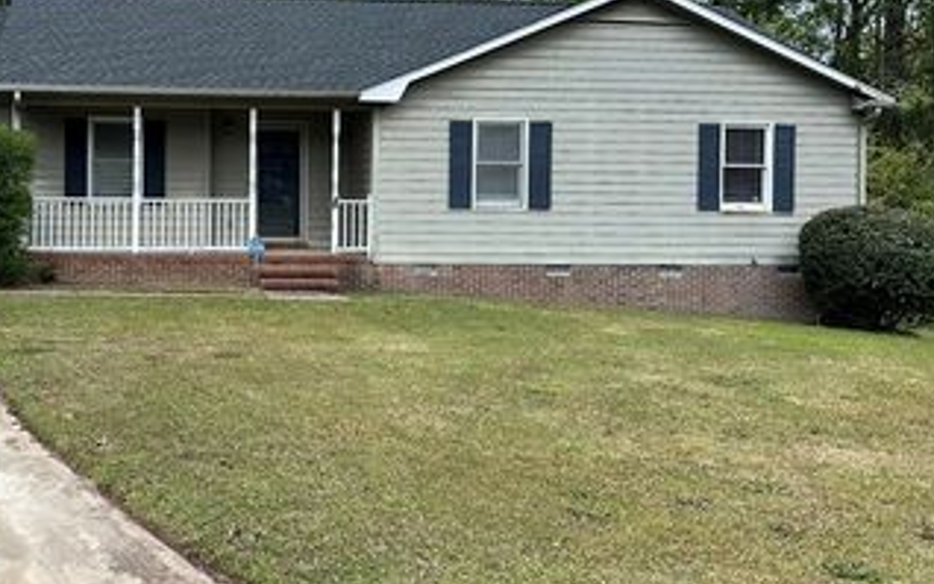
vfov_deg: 31.8
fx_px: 1019
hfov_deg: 47.3
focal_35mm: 40
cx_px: 223
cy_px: 204
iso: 80
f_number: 1.78
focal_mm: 6.86
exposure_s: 1/999
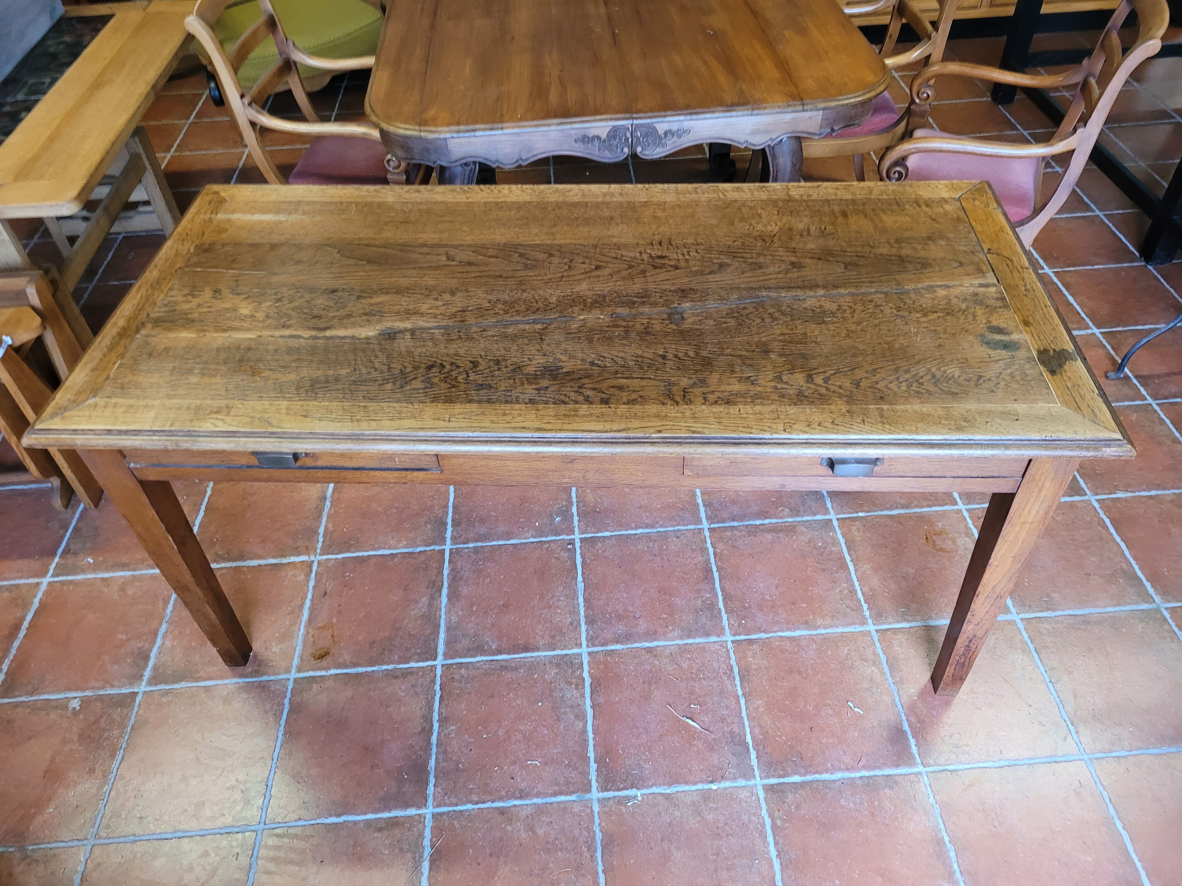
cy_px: 443
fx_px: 888
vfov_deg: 53.1
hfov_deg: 67.3
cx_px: 591
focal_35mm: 26
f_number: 1.8
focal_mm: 5.4
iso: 250
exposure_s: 1/50
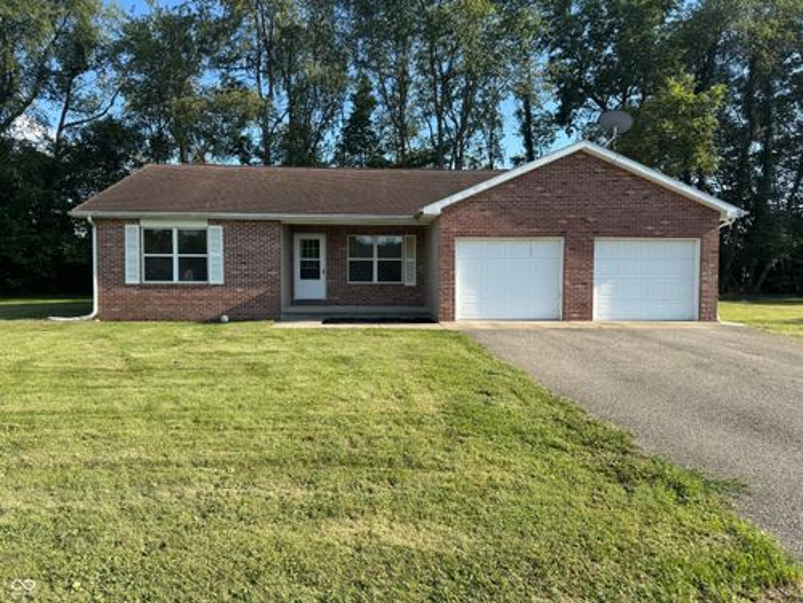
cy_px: 302
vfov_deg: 56.8
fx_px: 557
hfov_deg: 71.6
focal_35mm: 24
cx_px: 402
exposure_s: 1/2105
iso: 80
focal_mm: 6.76
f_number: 1.78
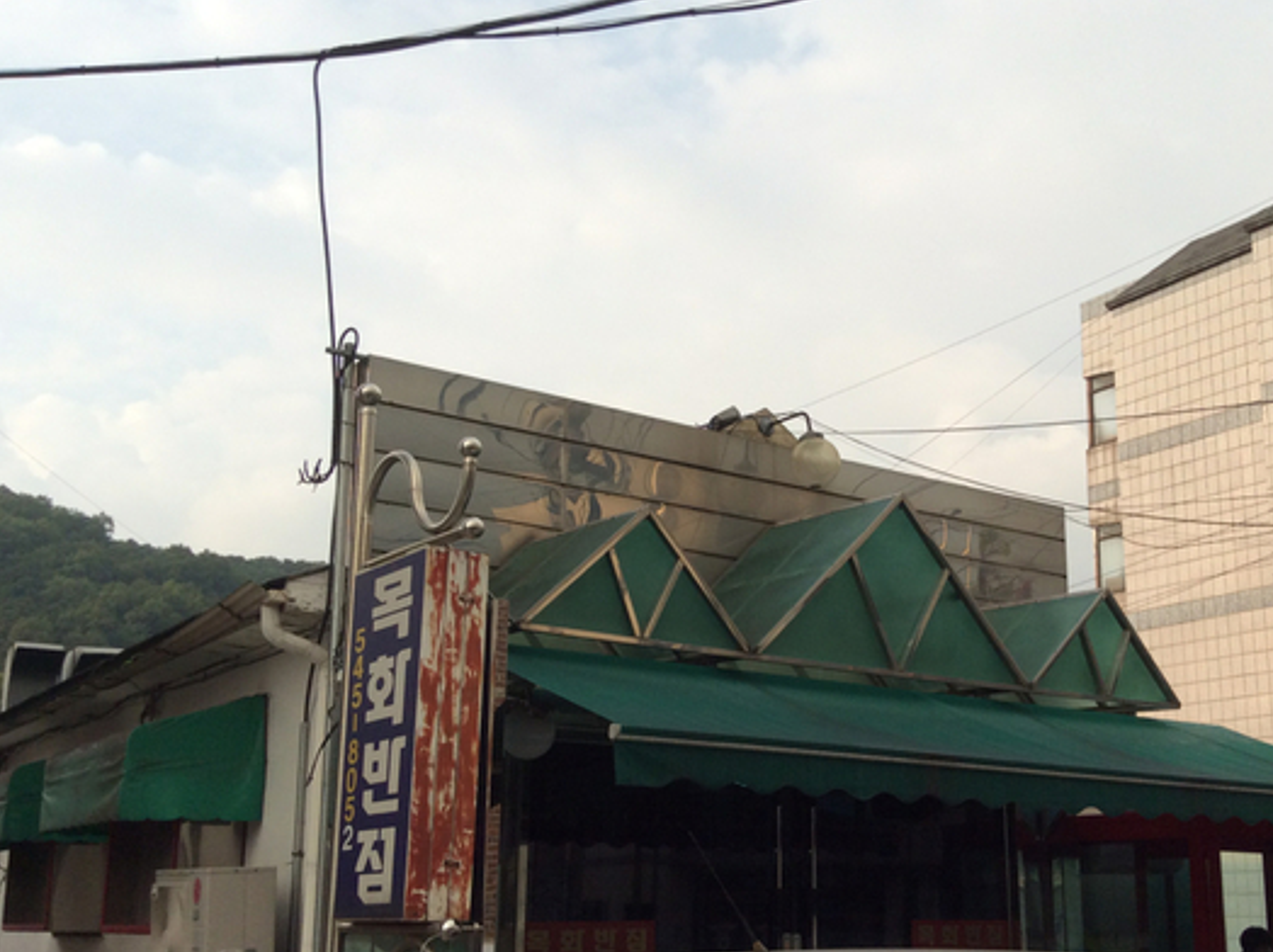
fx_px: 1617
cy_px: 576
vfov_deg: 32.7
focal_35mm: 44
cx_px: 754
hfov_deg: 42.8
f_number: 2.4
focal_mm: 3.3
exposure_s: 1/763
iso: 32
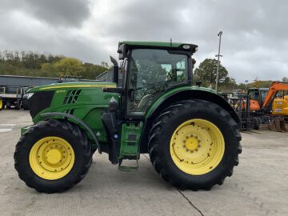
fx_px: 241
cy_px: 108
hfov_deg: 61.7
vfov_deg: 48.2
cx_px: 144
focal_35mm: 29
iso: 16
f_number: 1.8
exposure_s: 1/728
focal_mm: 3
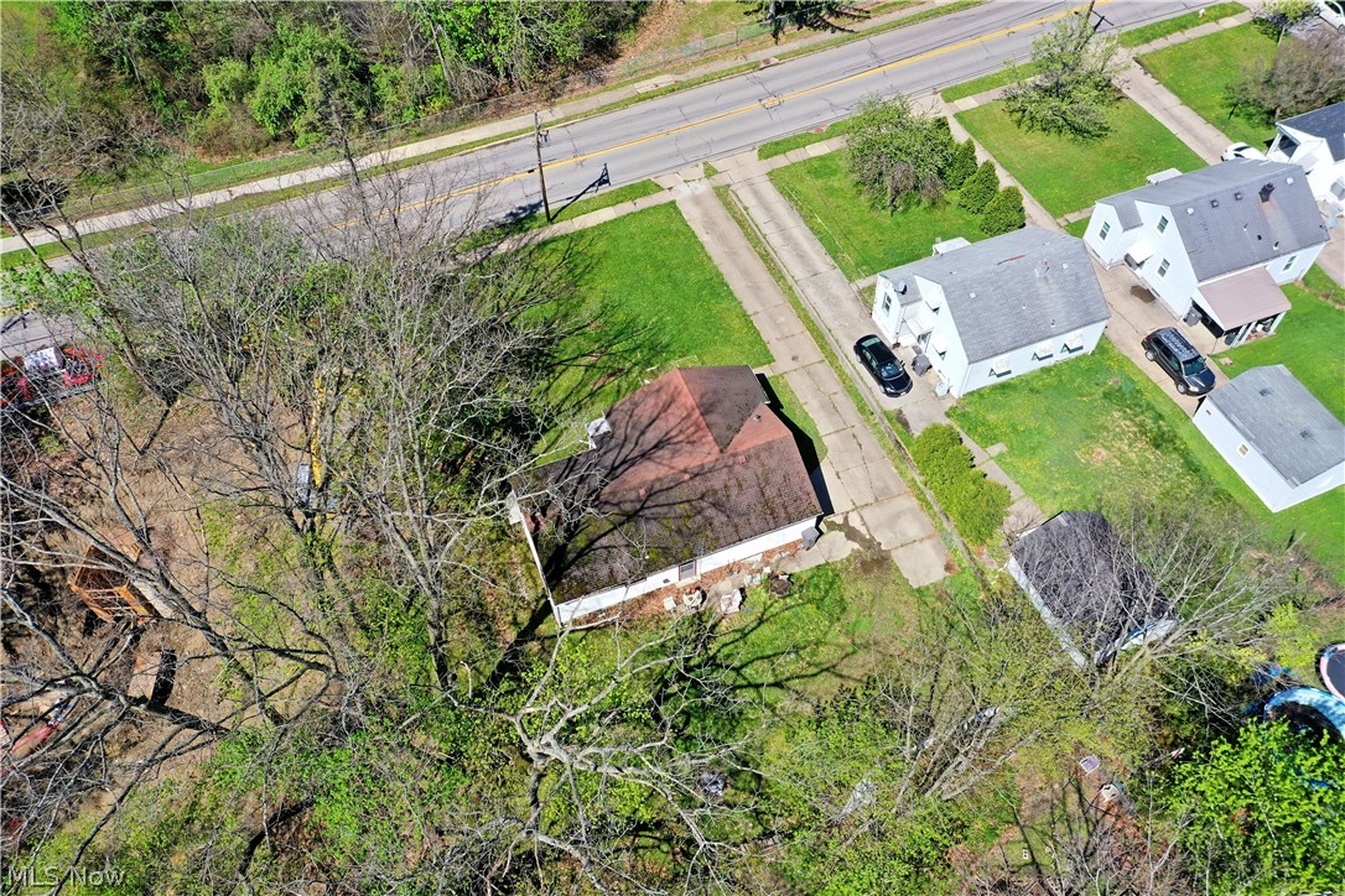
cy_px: 448
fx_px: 1046
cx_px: 672
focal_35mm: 28
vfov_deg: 46.4
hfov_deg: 65.5
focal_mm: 10.26
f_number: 5.6
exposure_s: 1/400
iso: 100
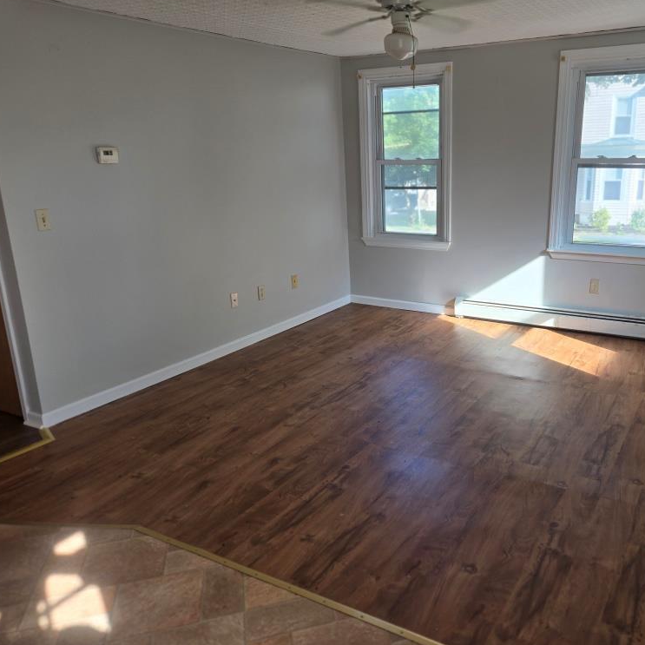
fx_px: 590
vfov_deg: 57.3
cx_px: 418
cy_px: 319
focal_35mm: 28
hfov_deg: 56.3
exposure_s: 1/120
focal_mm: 5.4
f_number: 1.8
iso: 32
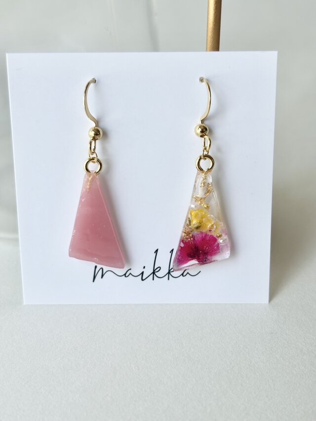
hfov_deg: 28.0
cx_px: 158
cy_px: 210
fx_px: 633
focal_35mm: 52
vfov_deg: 36.8
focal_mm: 5.96
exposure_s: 1/1037
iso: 32
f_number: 1.6
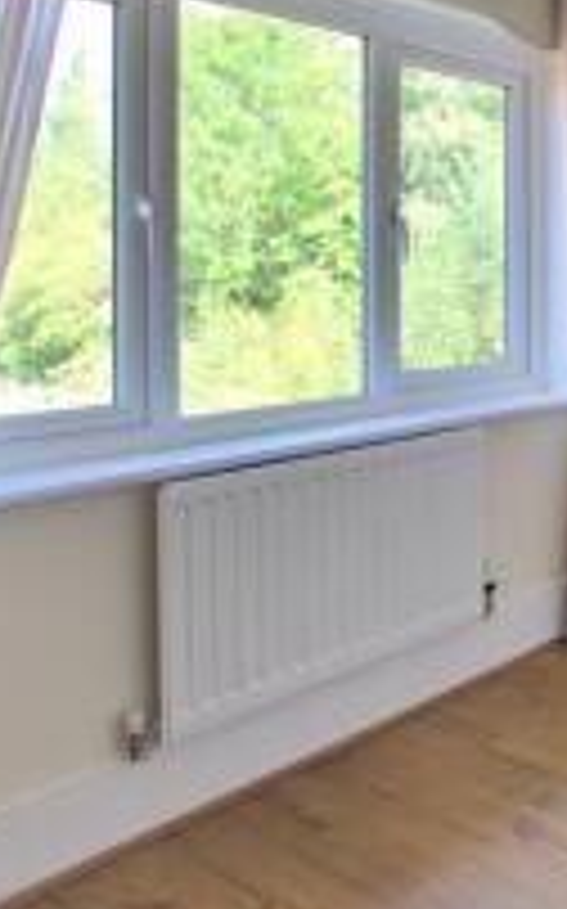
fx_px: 891
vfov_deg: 52.3
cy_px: 259
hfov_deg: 28.3
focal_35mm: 36
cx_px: 756
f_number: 3.5
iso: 100
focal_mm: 10
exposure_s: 1/160
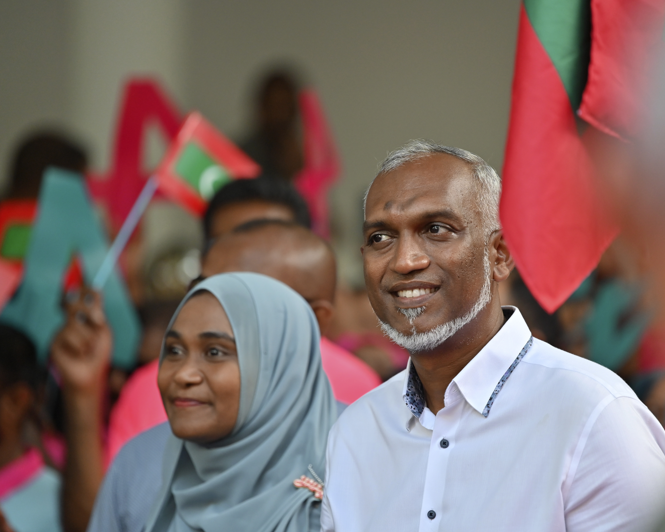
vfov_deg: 6.5
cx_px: 390
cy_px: 286
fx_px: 4665
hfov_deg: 8.2
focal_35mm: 237
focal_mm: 195
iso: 1000
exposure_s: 1/500
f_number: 2.8
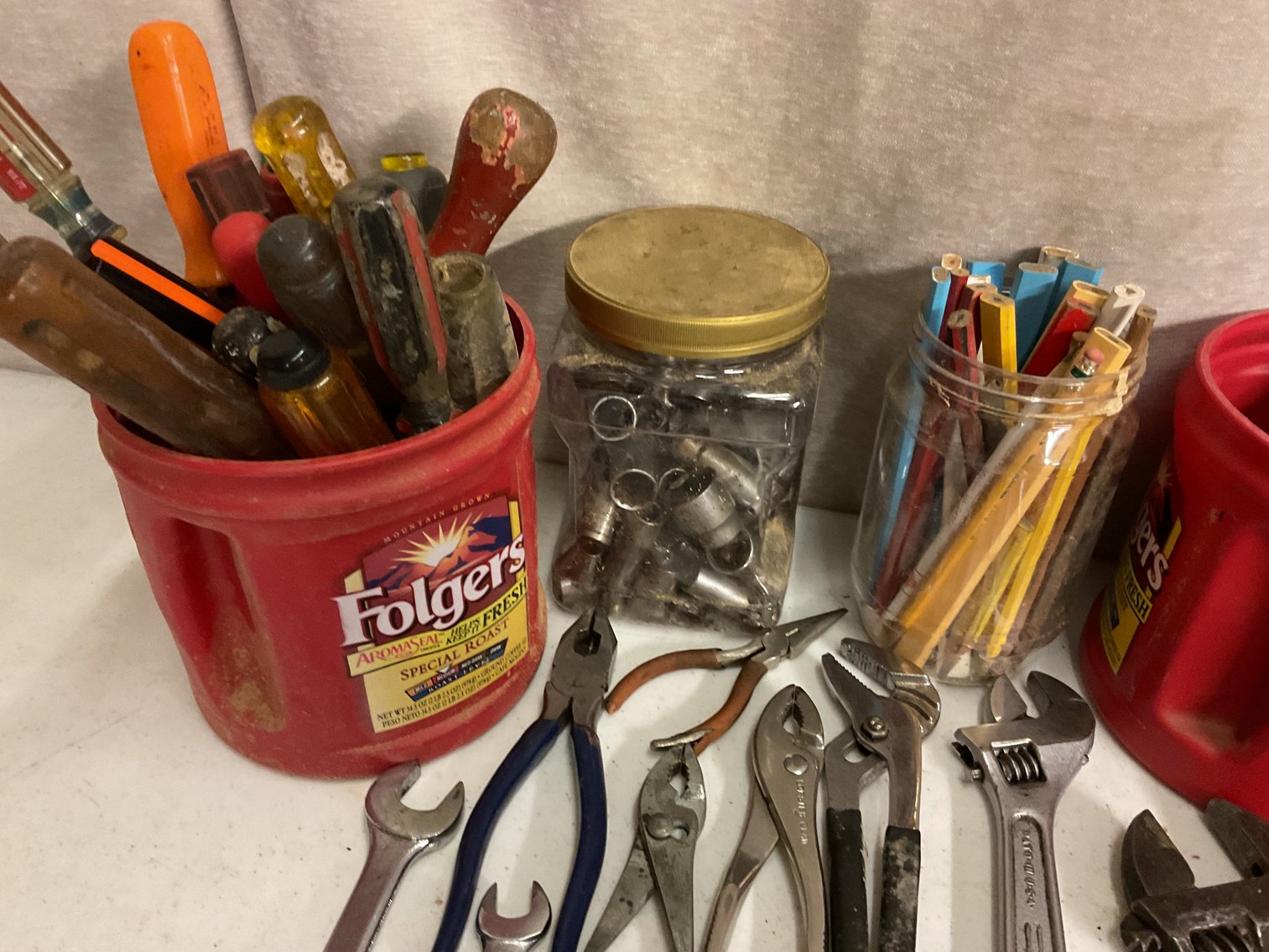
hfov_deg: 61.7
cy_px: 476
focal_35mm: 29
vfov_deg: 48.2
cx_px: 634
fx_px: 1063
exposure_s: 1/30
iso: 320
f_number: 1.8
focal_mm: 3
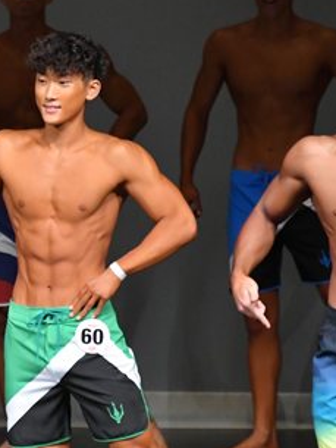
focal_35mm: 733
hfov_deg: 2.0
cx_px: -191
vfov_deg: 2.7
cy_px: 314
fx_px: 9480
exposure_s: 1/400
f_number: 5.6
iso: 4000
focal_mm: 200
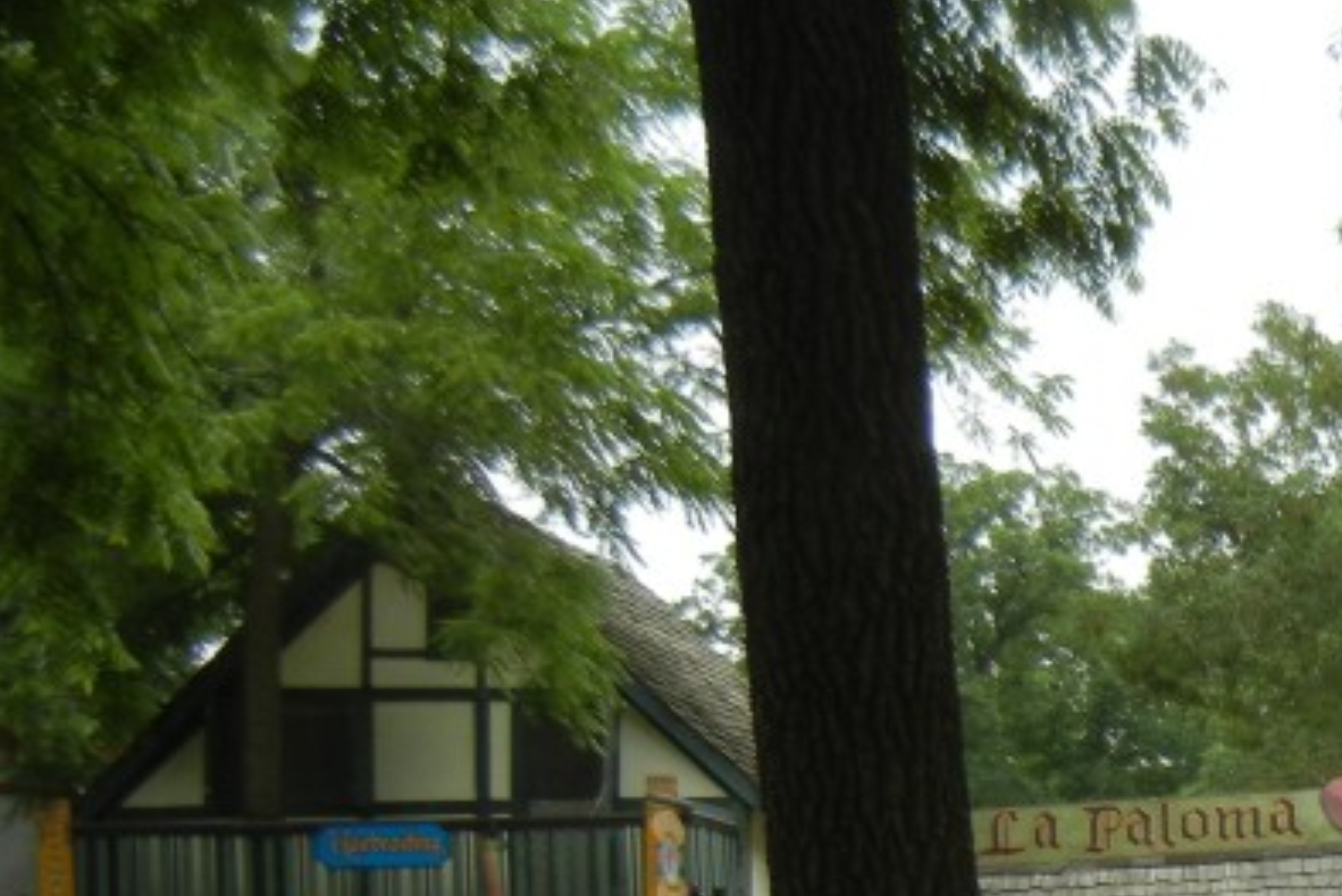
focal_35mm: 81
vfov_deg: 16.4
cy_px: 961
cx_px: 1649
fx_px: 3020
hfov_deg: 22.8
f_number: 3.5
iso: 160
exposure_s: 1/334
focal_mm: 5.4
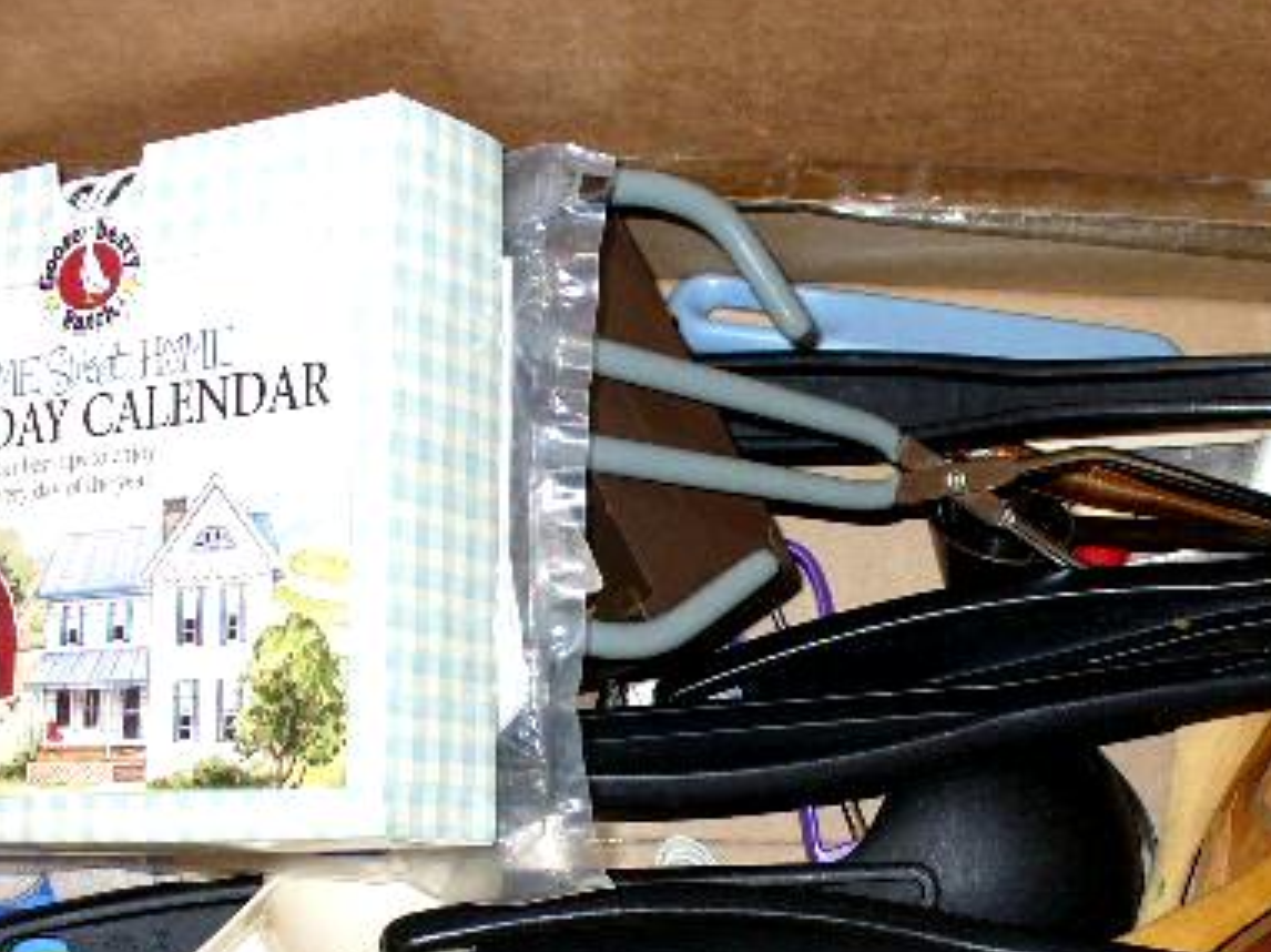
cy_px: 759
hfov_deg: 30.9
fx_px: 2275
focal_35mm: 62
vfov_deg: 23.3
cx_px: 892
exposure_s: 1/30
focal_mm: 6.1
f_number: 2.8
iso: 100
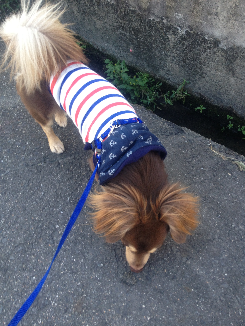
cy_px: 163
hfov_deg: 40.7
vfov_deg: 52.6
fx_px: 330
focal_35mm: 35
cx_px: 122
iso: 64
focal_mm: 4.28
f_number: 2.4
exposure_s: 1/120
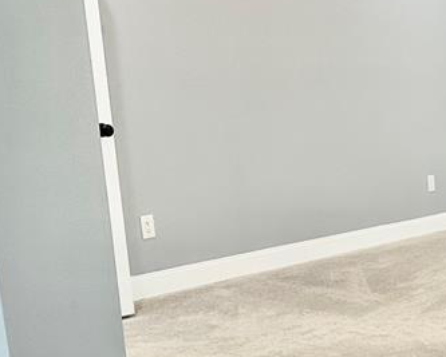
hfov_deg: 22.8
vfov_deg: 20.8
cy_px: 325
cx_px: 615
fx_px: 951
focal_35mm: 72
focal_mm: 6.86
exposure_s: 1/120
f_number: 1.78
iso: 160
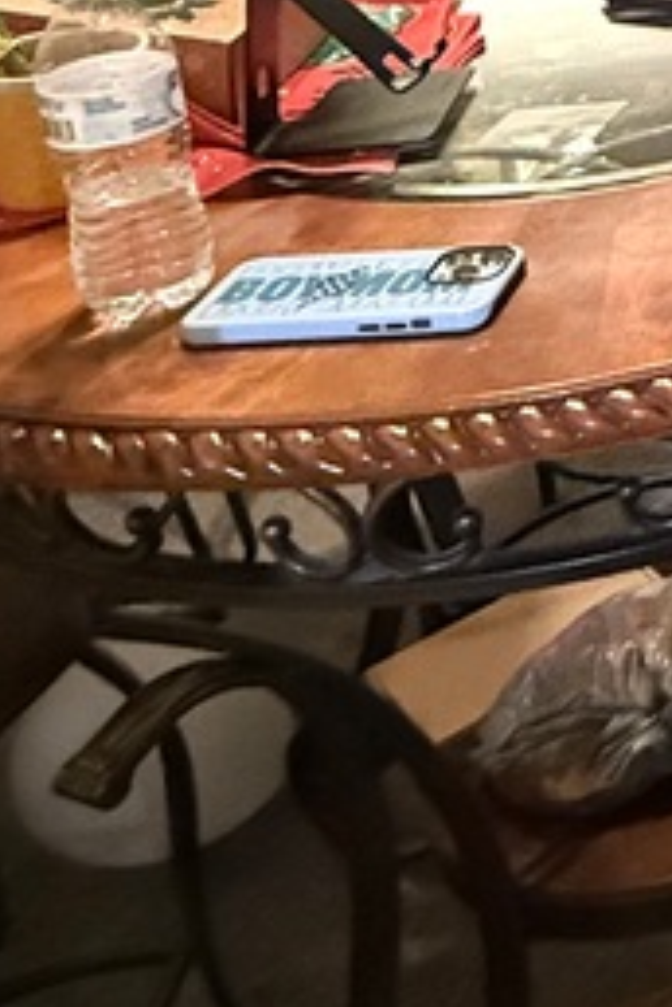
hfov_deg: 17.1
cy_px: -121
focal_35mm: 61
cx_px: 1293
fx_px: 1708
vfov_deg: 29.4
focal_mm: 2.22
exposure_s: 1/40
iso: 1250
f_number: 2.2
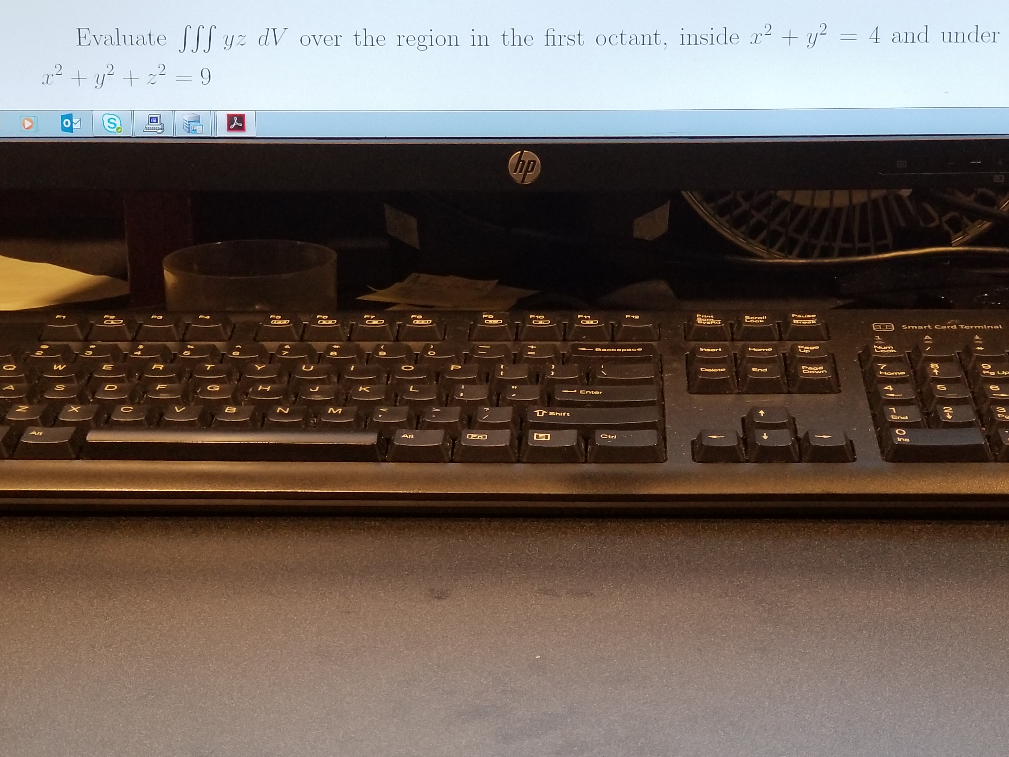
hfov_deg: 36.8
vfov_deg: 28.0
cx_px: 504
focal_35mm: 52
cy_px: 378
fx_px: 1516
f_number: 2.4
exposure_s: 1/15
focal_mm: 6
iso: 200
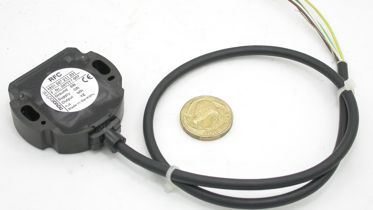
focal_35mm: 111
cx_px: 188
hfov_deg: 19.3
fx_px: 1098
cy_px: 99
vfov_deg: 10.9
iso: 100
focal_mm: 20.9
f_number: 4
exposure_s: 1/82.9
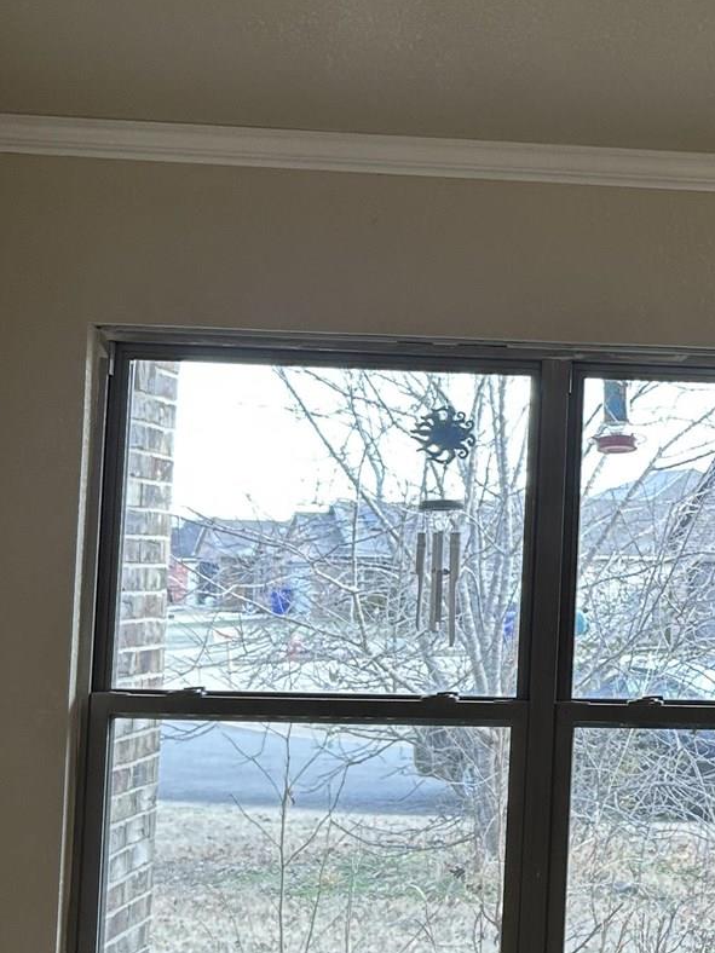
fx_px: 2093
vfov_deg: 25.7
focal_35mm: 76
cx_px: 910
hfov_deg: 18.2
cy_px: 438
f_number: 1.5
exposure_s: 1/120
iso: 64
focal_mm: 5.7
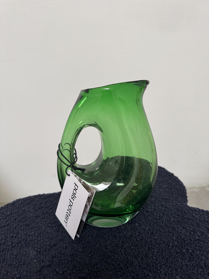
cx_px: 104
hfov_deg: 56.8
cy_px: 140
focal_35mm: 24
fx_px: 193
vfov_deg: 71.6
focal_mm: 6.76
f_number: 1.78
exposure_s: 1/71
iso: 200
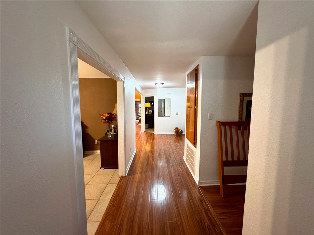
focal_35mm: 14
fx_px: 127
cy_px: 118
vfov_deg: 85.7
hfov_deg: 102.1
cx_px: 157
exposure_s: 1/60
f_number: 2.2
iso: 800
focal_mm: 2.22
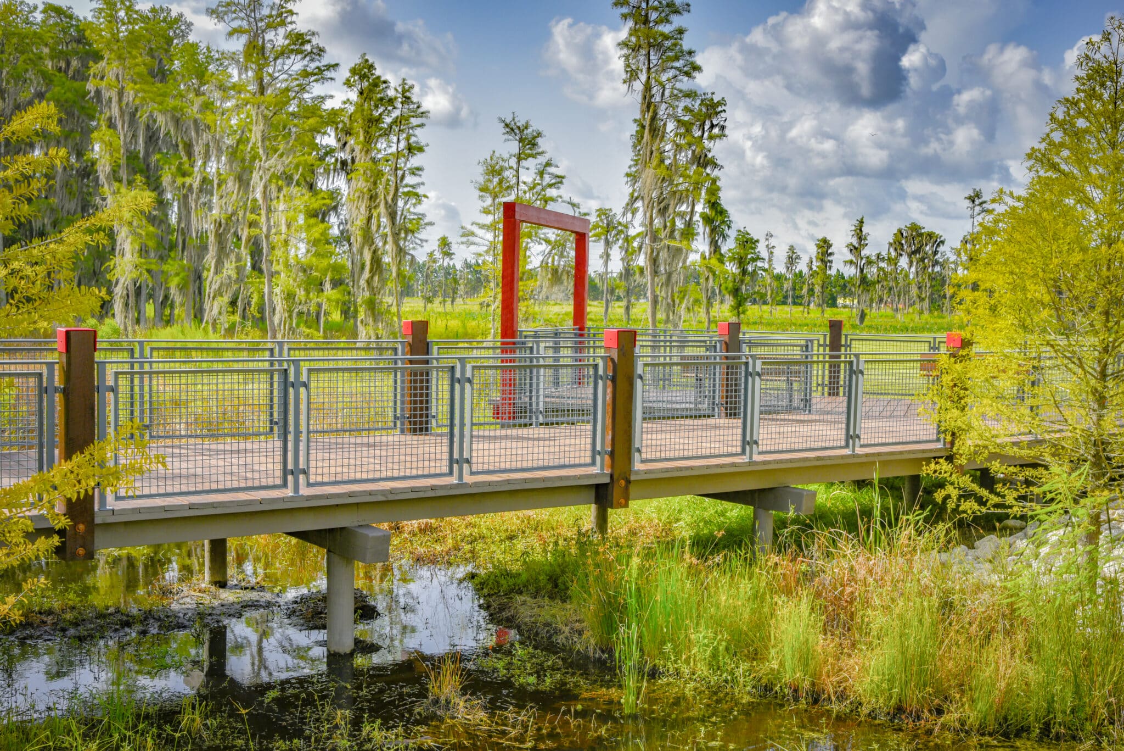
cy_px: 376
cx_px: 562
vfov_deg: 33.4
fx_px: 1249
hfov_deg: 48.4
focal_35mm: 40
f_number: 9
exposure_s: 1/320
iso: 200
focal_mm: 40
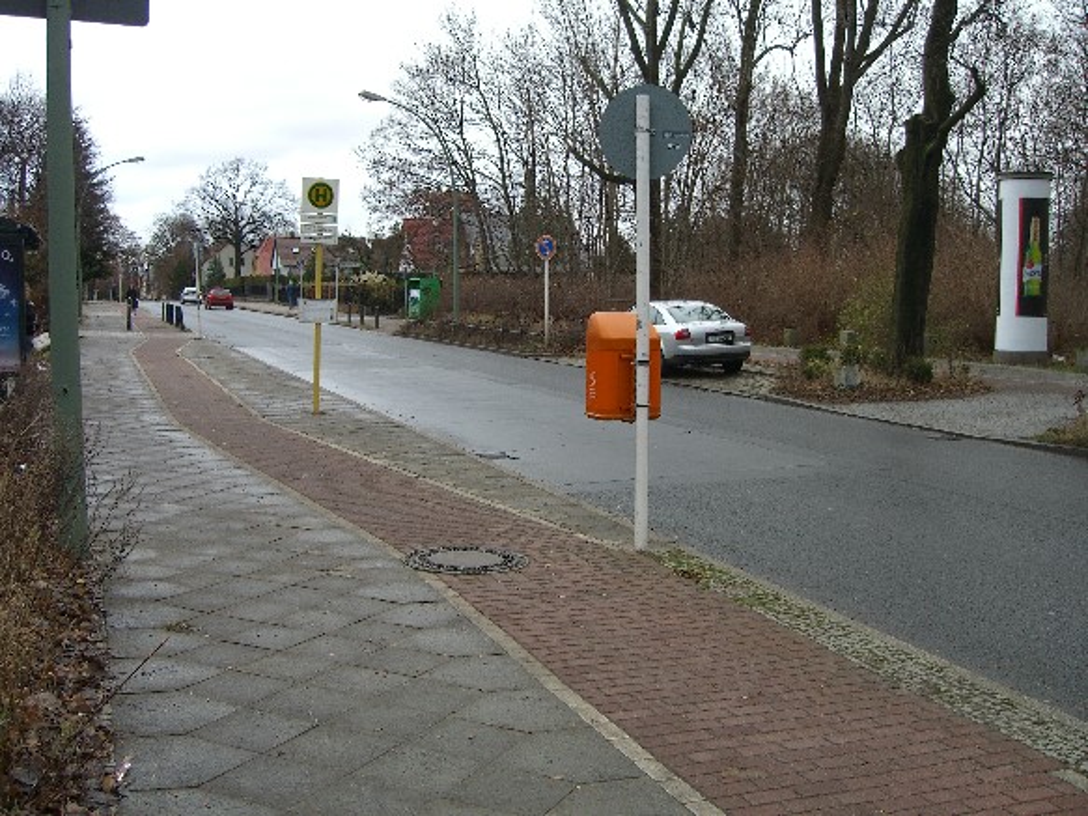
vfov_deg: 37.7
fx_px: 1194
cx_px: 544
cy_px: 408
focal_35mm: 38
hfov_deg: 49.0
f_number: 2.8
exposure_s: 1/125
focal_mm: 7.9
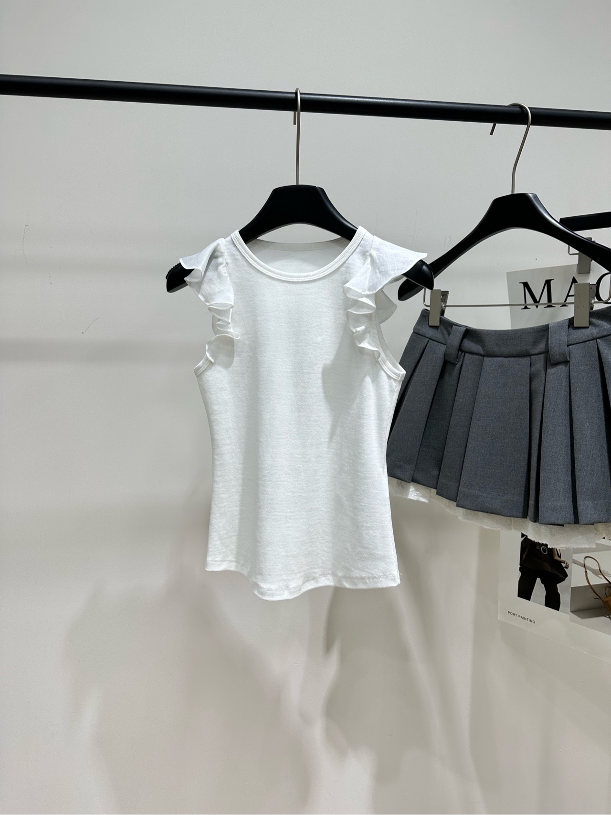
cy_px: 408
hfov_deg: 56.8
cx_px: 306
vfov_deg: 71.6
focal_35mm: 24
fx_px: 565
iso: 80
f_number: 1.78
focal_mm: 6.86
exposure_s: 1/212
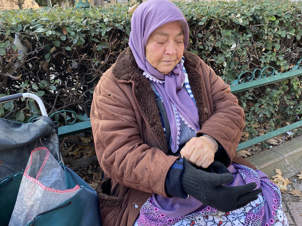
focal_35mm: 31
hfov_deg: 58.1
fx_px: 270
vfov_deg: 45.4
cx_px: 173
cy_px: 107
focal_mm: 4.25
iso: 64
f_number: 1.8
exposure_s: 1/122
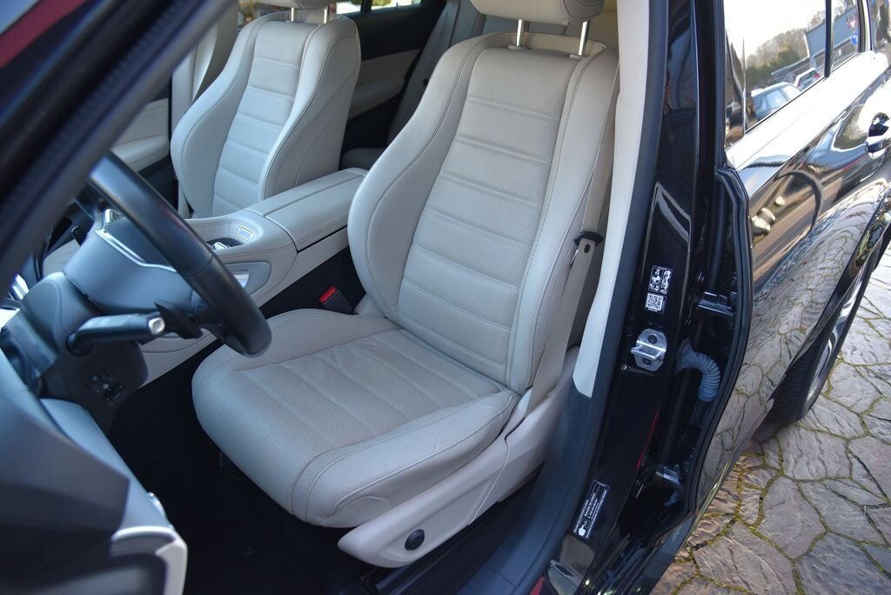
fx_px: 594
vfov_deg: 53.2
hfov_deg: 73.7
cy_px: 298
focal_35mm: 24
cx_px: 446
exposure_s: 1/80
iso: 500
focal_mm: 24
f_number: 4.5
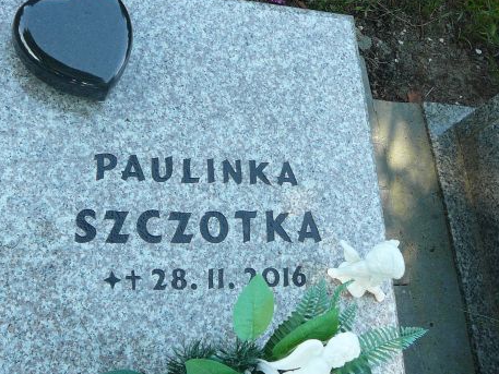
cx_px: 221
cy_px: 198
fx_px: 707
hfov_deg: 38.8
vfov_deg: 29.7
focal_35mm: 49
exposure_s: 1/125
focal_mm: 5.2
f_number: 2.8
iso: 80
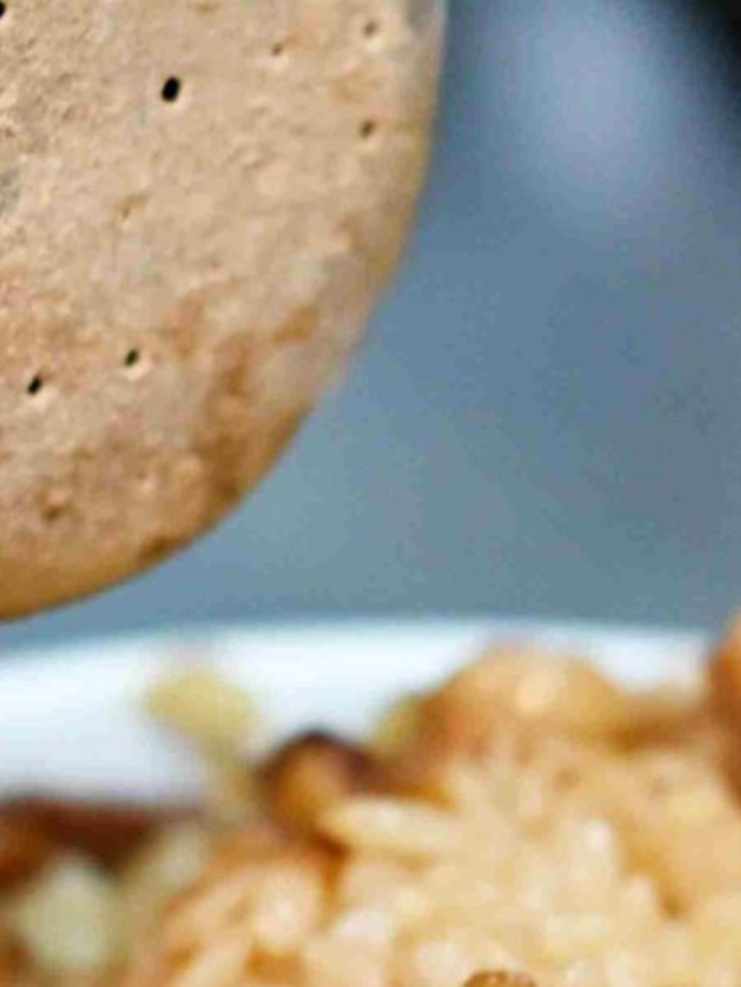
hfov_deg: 4.4
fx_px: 9586
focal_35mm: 336
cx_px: 210
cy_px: 727
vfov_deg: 5.9
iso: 560
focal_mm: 50
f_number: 2.5
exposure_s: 1/160
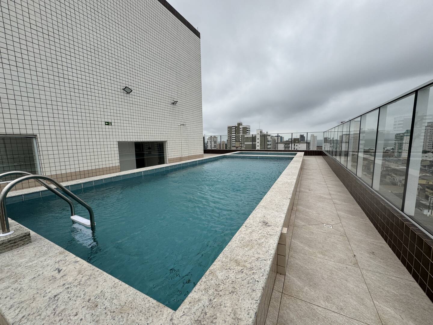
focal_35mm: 14
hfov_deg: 102.1
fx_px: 175
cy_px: 162
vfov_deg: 85.7
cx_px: 216
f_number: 2.2
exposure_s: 1/273
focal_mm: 2.22
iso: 40
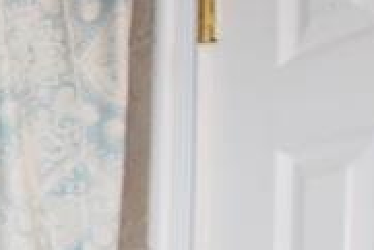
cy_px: 436
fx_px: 884
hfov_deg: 16.5
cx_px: -422
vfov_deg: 14.4
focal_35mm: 85
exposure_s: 1/60
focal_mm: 10
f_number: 3.5
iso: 200
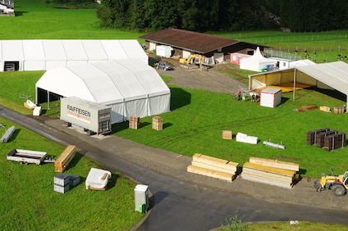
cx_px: 94
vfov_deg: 25.4
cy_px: 13
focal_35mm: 51
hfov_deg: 38.1
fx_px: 493
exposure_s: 1/80
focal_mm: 24
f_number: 11
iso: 100
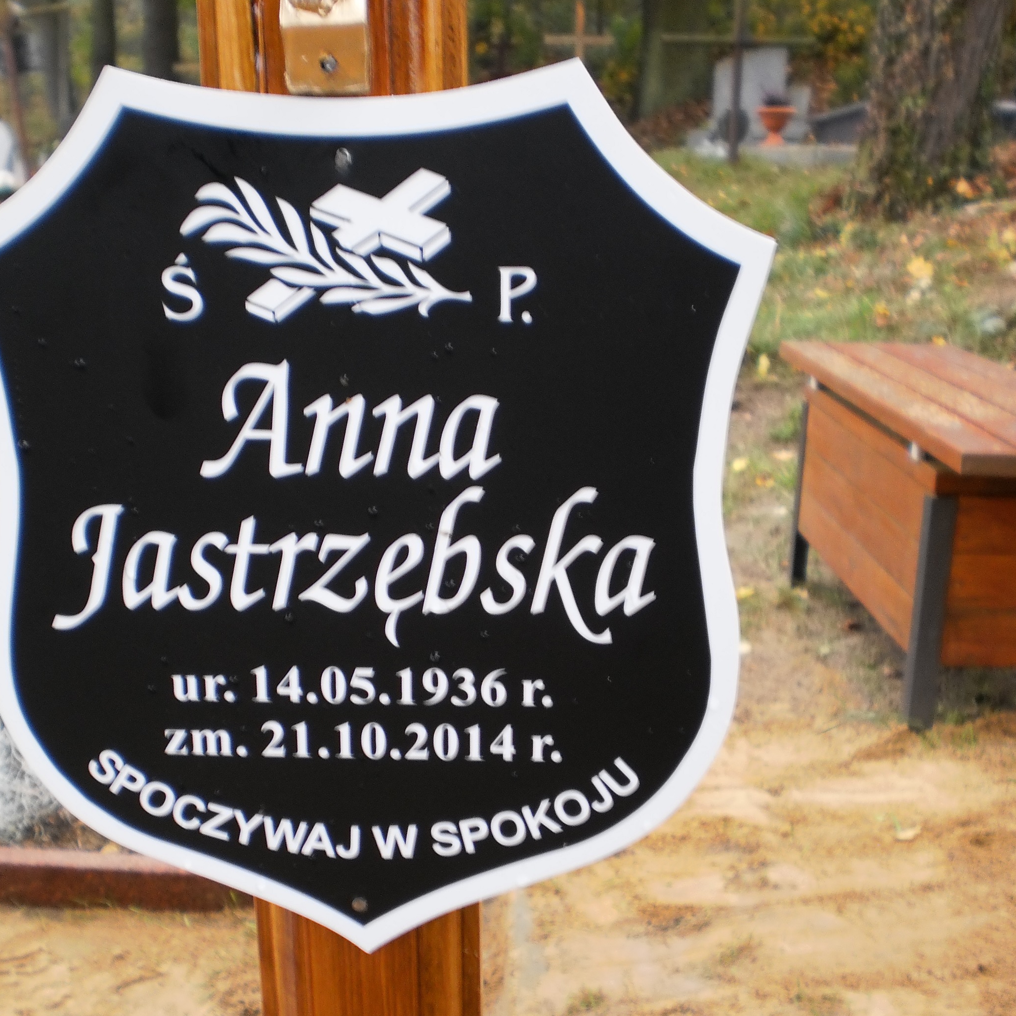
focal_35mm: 43
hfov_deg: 39.1
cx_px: 463
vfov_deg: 39.2
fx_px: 1428
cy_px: 507
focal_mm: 6.3
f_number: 3.1
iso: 125
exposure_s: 1/10
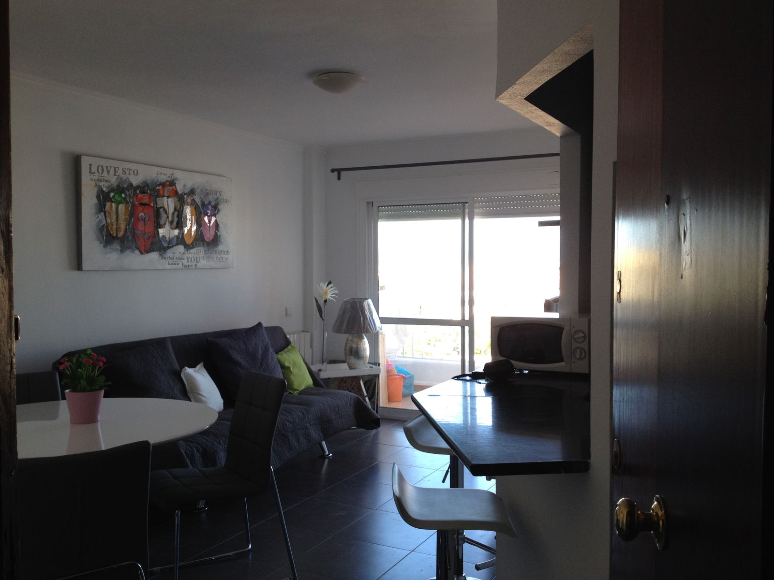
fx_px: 783
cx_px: 387
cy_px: 290
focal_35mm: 35
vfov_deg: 40.7
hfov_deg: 52.6
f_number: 2.4
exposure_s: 1/120
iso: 64
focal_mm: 4.28
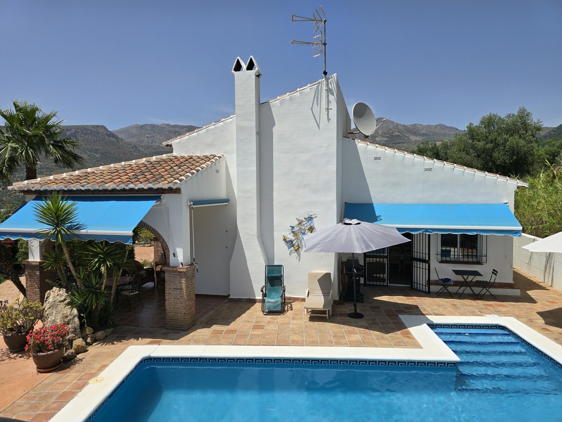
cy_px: 211
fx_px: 373
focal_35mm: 23
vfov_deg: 58.9
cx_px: 281
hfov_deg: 73.9
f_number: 1.7
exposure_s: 1/1472
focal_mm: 6.3
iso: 12
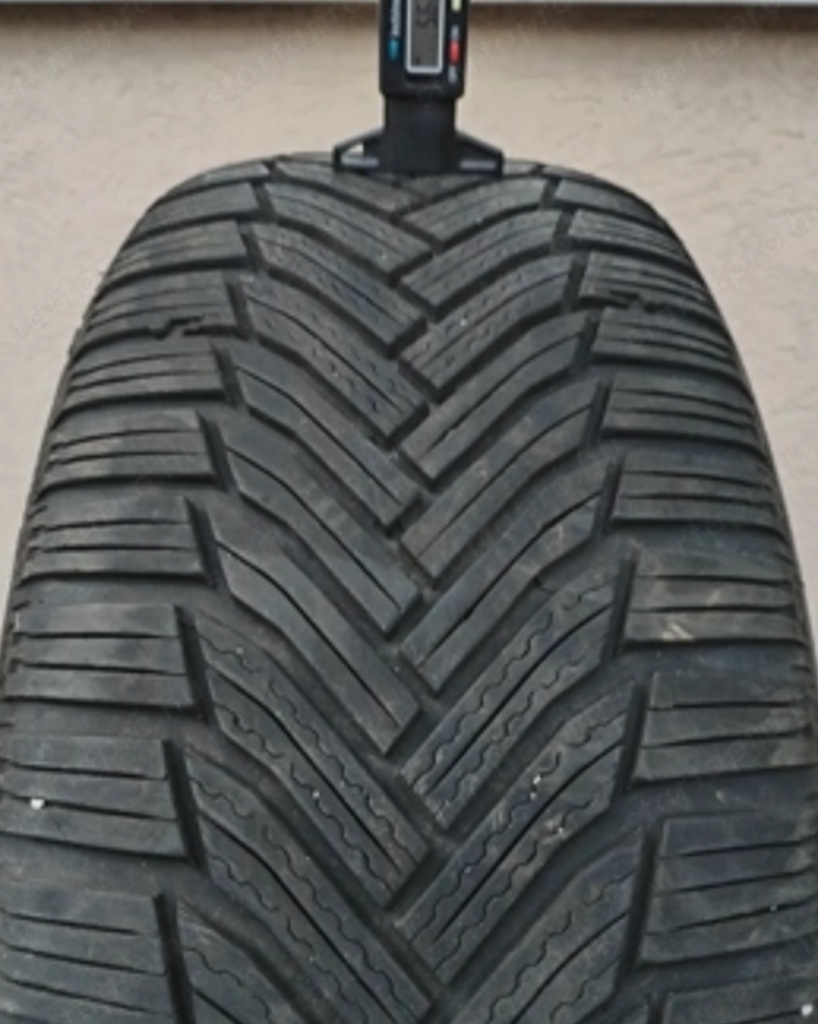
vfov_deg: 51.5
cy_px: 566
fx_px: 1060
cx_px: 433
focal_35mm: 35
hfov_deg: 42.2
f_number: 1.8
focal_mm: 4.75
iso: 515
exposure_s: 1/30
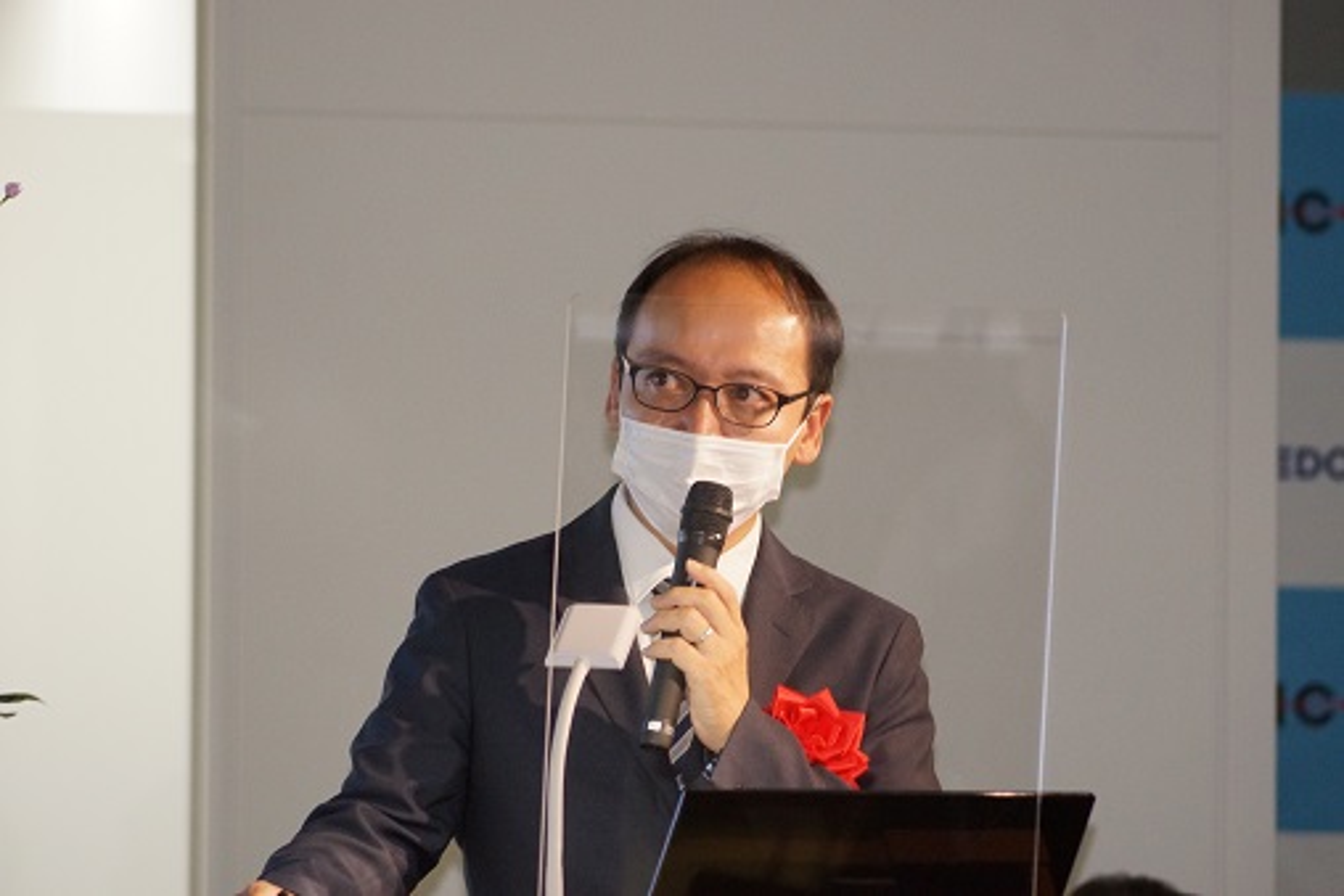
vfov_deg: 4.6
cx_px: 672
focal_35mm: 300
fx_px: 11203
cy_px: 448
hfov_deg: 6.9
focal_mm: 200
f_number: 5.6
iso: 1250
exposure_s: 1/160
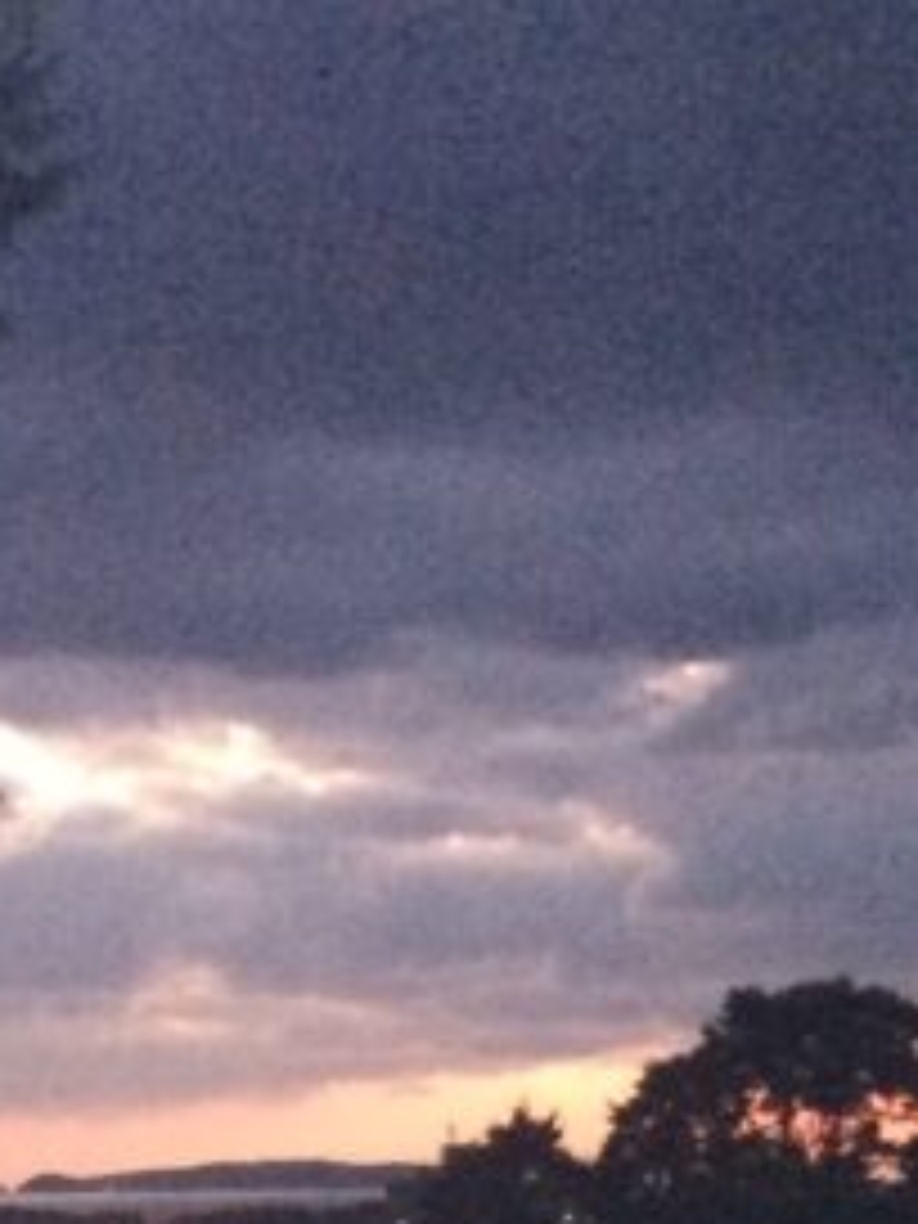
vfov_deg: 16.4
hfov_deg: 13.5
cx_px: 104
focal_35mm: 109
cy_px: 1863
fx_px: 3854
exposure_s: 1/15
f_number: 2.2
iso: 400
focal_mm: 4.15
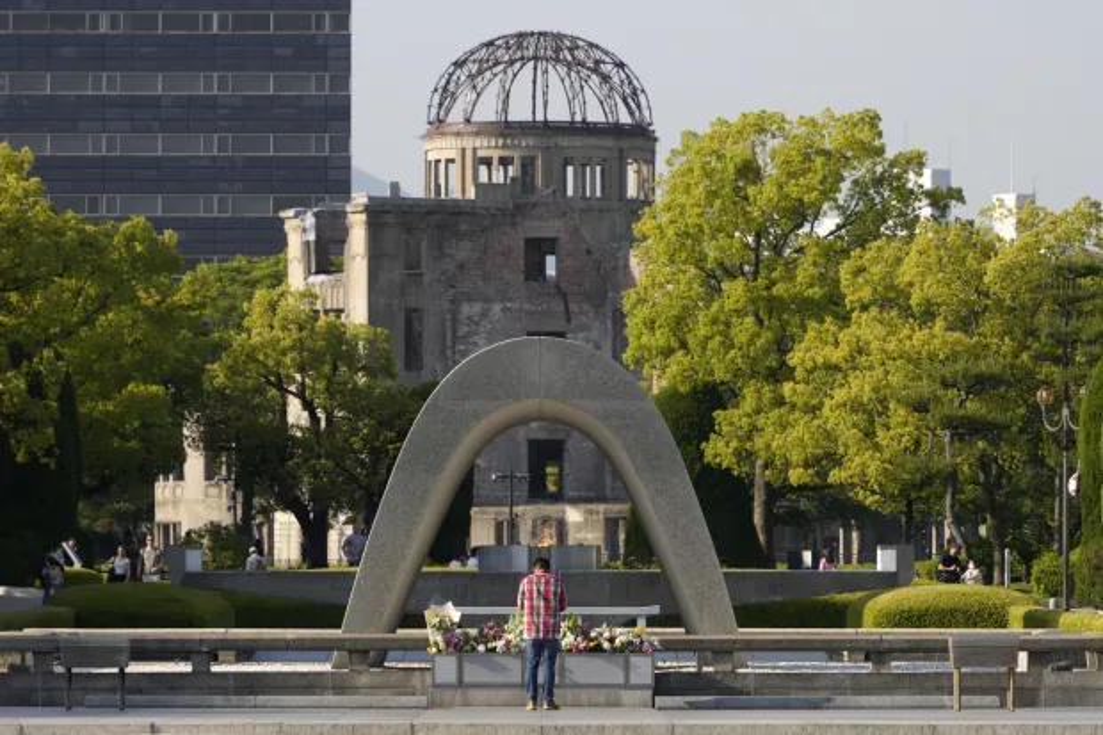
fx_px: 8300
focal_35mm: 271
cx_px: 552
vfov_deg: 5.1
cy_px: 368
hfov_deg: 7.6
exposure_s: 1/320
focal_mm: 181
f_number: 6.3
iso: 100
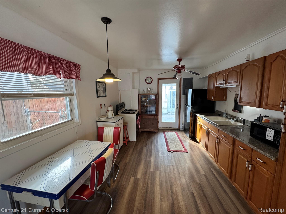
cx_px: 143
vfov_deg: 85.7
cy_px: 107
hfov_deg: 102.1
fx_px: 116
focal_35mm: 14
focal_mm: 2.22
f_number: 2.2
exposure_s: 1/120
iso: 250
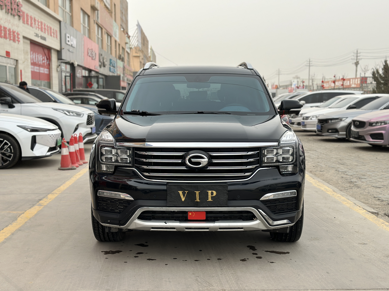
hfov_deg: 38.9
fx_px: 551
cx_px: 196
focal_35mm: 49
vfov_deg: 29.7
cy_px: 147
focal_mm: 6.86
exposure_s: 1/1185
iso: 80
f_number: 1.78
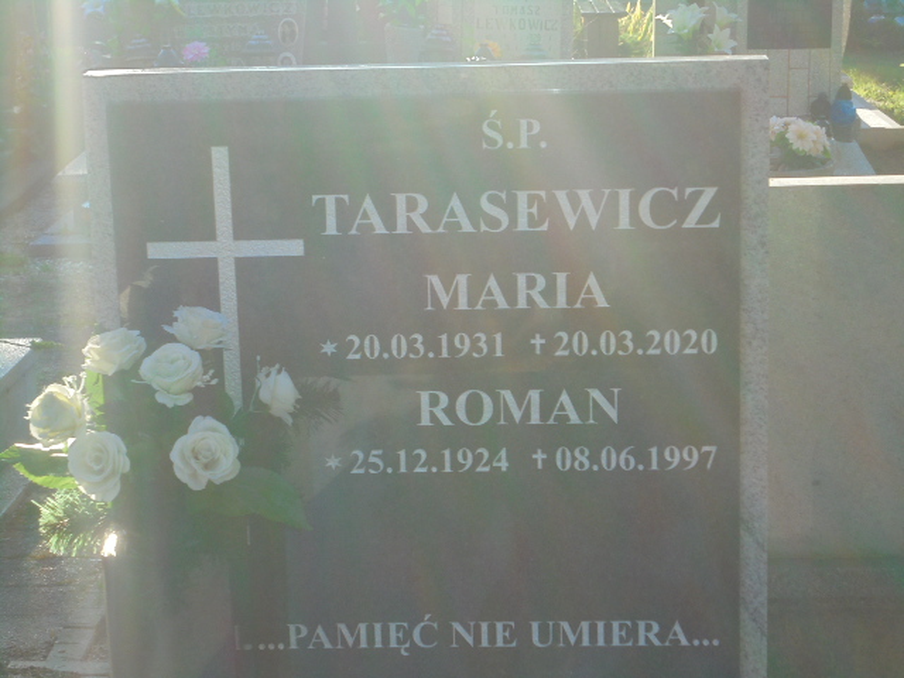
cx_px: 452
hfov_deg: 23.6
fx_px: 2168
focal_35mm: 83
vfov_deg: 17.8
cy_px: 339
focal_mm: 14.9
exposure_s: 1/100
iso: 100
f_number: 6.7
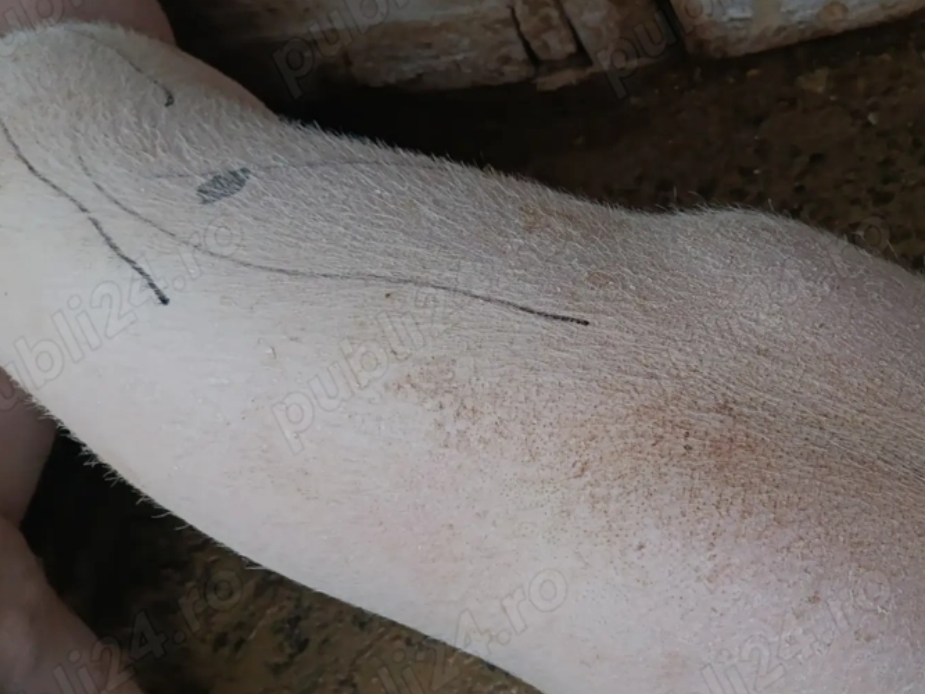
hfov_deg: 50.8
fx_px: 962
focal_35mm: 36
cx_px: 580
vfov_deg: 39.6
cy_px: 350
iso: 904
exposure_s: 1/100
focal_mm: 5.24
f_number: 1.7
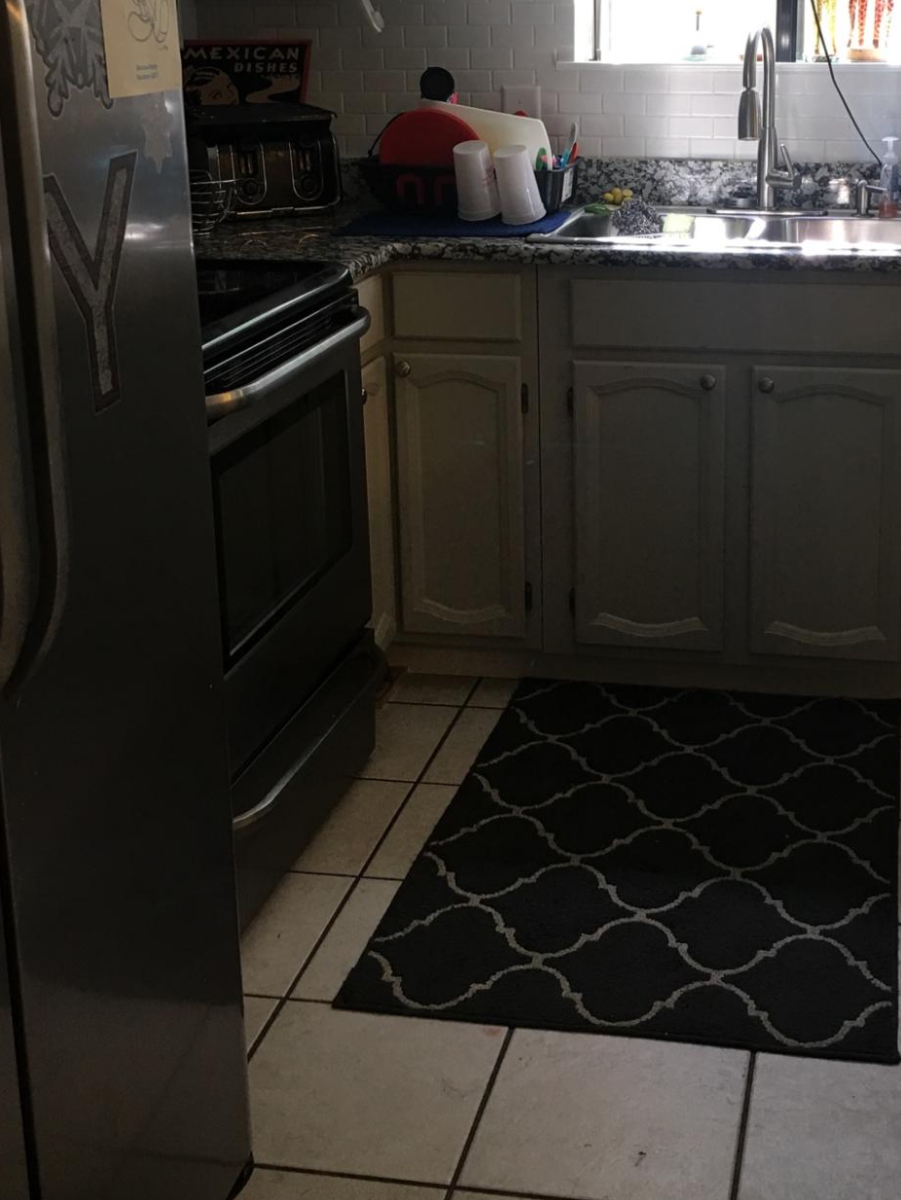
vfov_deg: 39.8
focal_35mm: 47
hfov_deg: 30.6
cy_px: 365
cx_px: 623
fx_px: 1631
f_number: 2.2
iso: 32
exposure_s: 1/15
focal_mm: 4.15
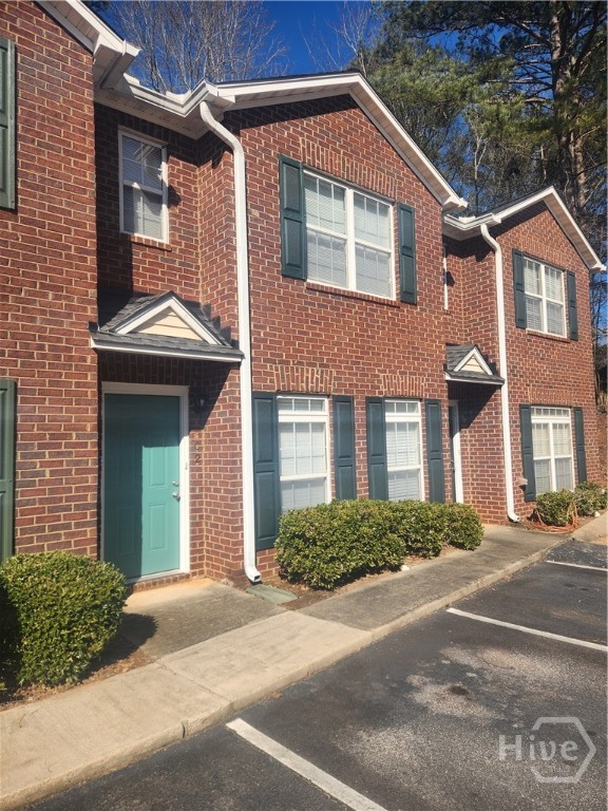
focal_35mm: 23
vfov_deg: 73.9
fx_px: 539
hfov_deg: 58.9
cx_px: 304
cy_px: 406
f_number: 1.8
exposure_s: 1/1441
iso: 20
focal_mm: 5.4
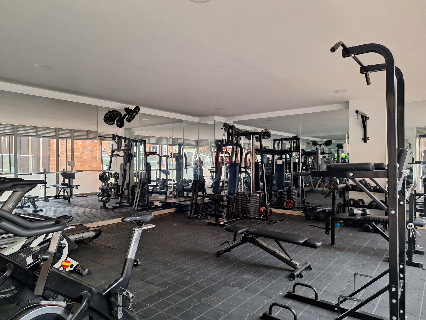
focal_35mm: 23
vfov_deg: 58.9
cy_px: 160
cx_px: 213
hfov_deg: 73.9
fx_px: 283
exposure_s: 1/33
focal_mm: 5.54
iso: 200
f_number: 1.8
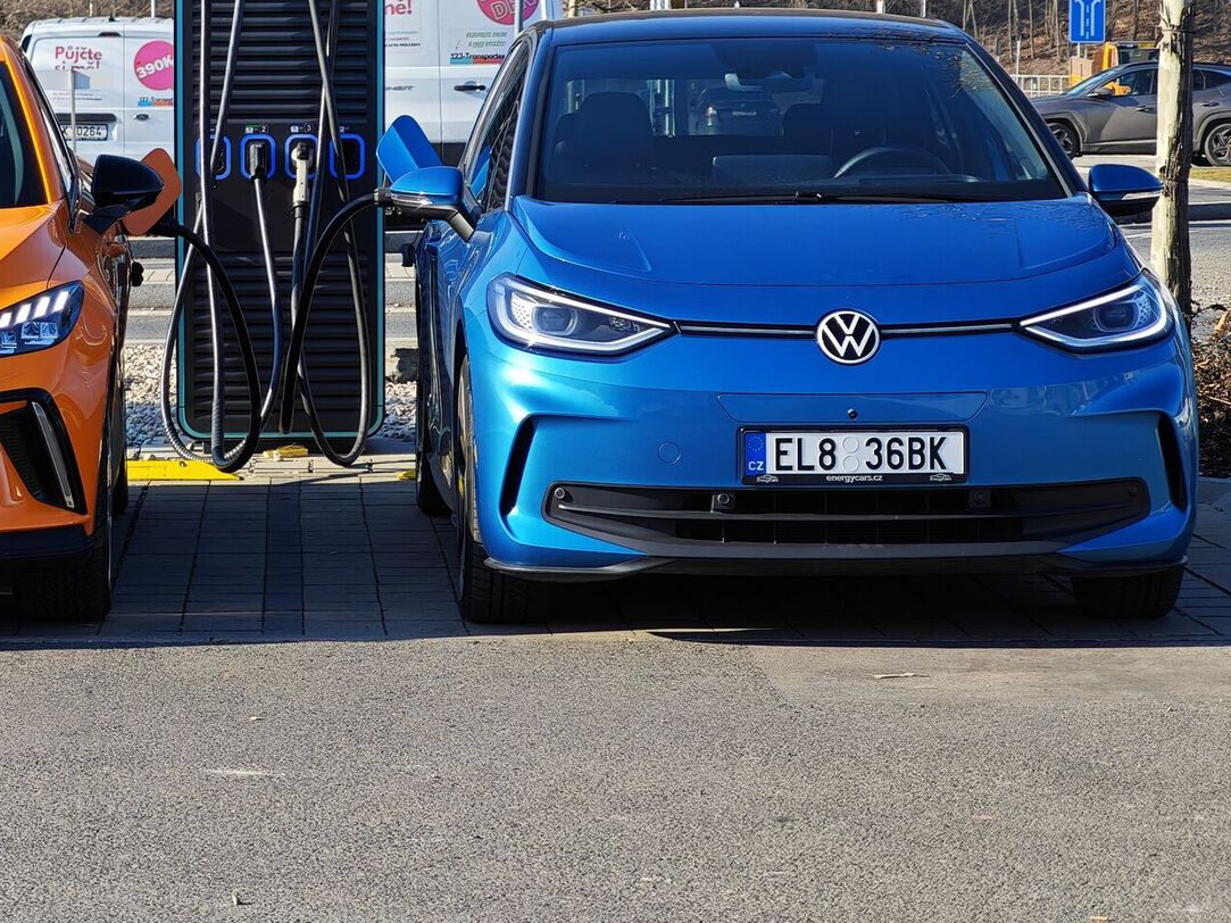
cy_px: 128
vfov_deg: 11.1
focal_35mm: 133
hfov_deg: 14.8
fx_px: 4729
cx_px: 265
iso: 50
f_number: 1.8
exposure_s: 1/1421
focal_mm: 12.28
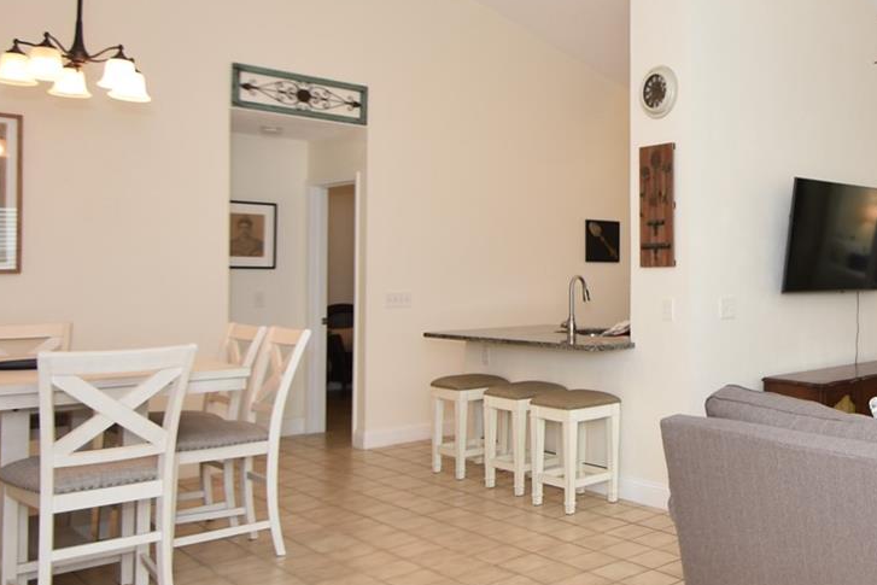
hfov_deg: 50.4
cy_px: 281
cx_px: 797
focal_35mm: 33
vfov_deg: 40.0
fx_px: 804
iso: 250
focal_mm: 10
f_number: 4
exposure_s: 1/60
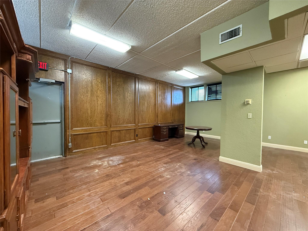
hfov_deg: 102.1
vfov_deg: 85.7
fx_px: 125
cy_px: 116
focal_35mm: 14
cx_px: 154
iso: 640
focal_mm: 2.22
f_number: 2.2
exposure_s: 1/60
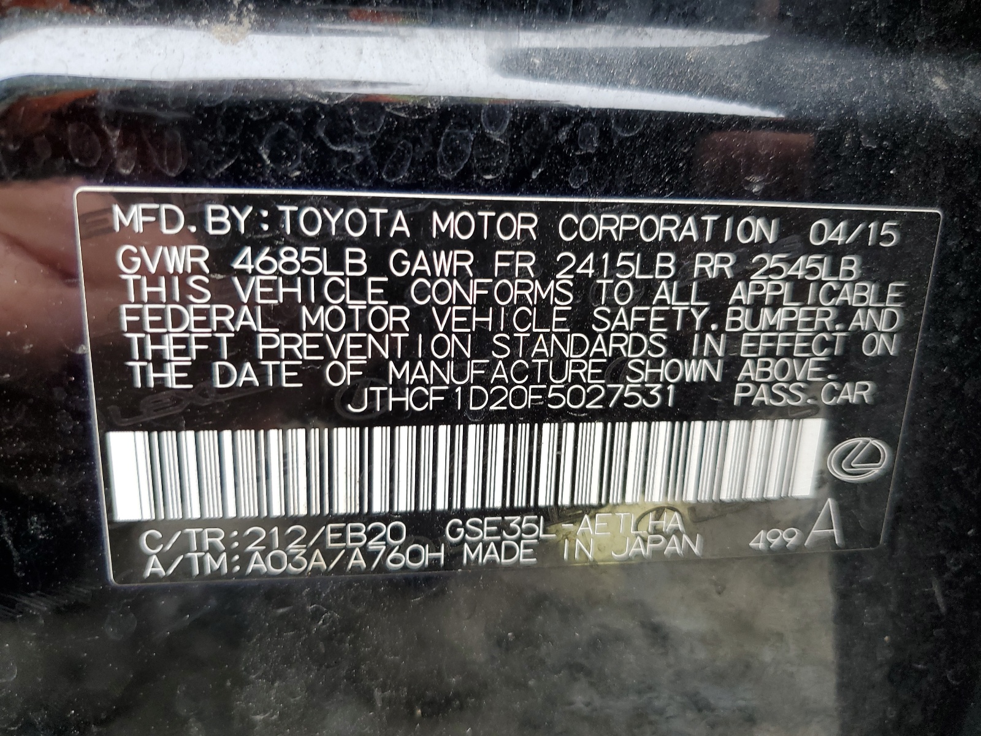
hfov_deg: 67.3
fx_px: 737
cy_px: 368
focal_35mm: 26
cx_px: 490
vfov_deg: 53.1
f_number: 1.5
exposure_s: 1/60.2
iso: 58
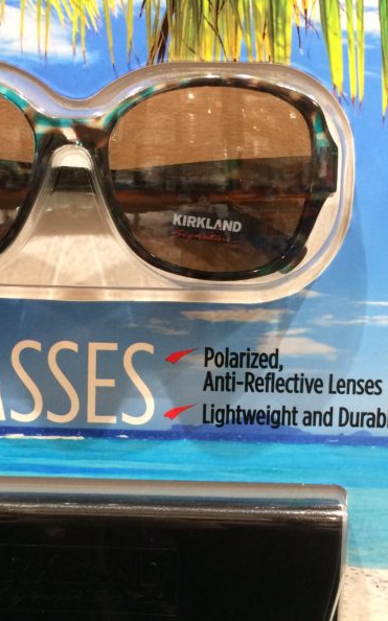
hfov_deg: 24.2
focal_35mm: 53
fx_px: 897
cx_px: 112
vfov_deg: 38.2
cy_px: 313
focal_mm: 4.15
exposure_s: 1/33
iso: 160
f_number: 2.2
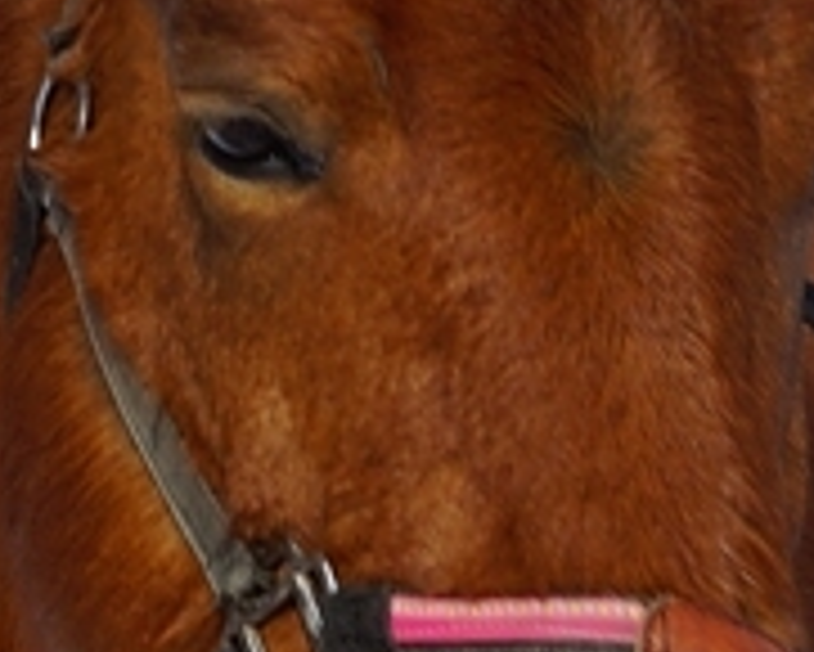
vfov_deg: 7.9
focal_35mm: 194
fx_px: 4676
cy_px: 668
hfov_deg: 9.9
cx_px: 481
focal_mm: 50
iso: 100
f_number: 13
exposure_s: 1/200
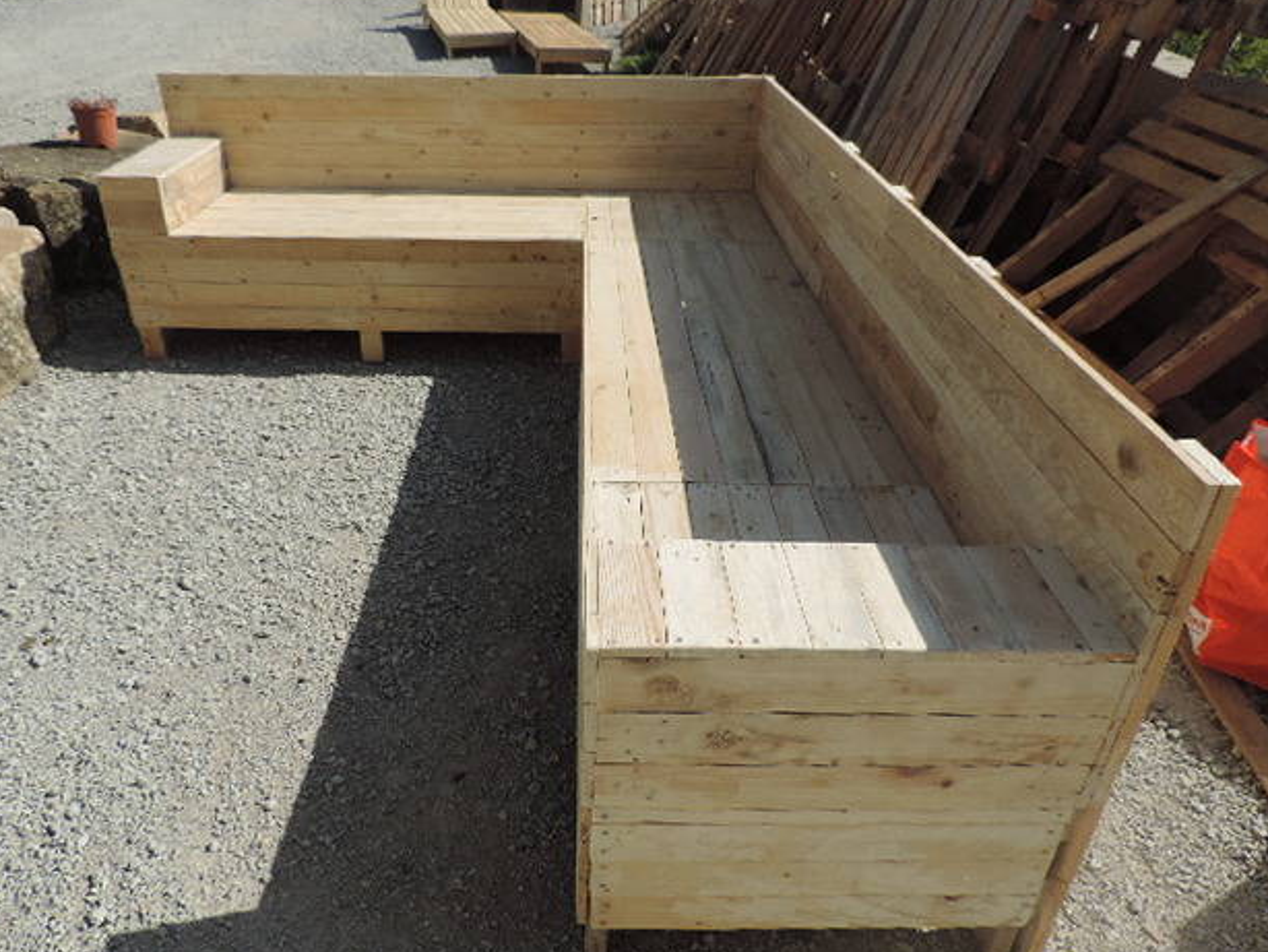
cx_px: 613
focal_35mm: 25
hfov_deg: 69.4
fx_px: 916
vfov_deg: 54.9
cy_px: 467
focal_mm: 4.3
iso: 80
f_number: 3
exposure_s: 1/1250
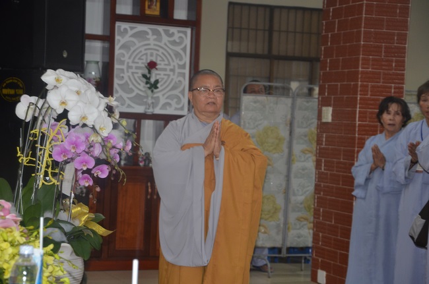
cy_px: 142
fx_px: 1106
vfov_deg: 14.7
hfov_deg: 21.9
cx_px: 214
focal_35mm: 93
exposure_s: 1/60
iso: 800
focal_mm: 62
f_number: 5.3
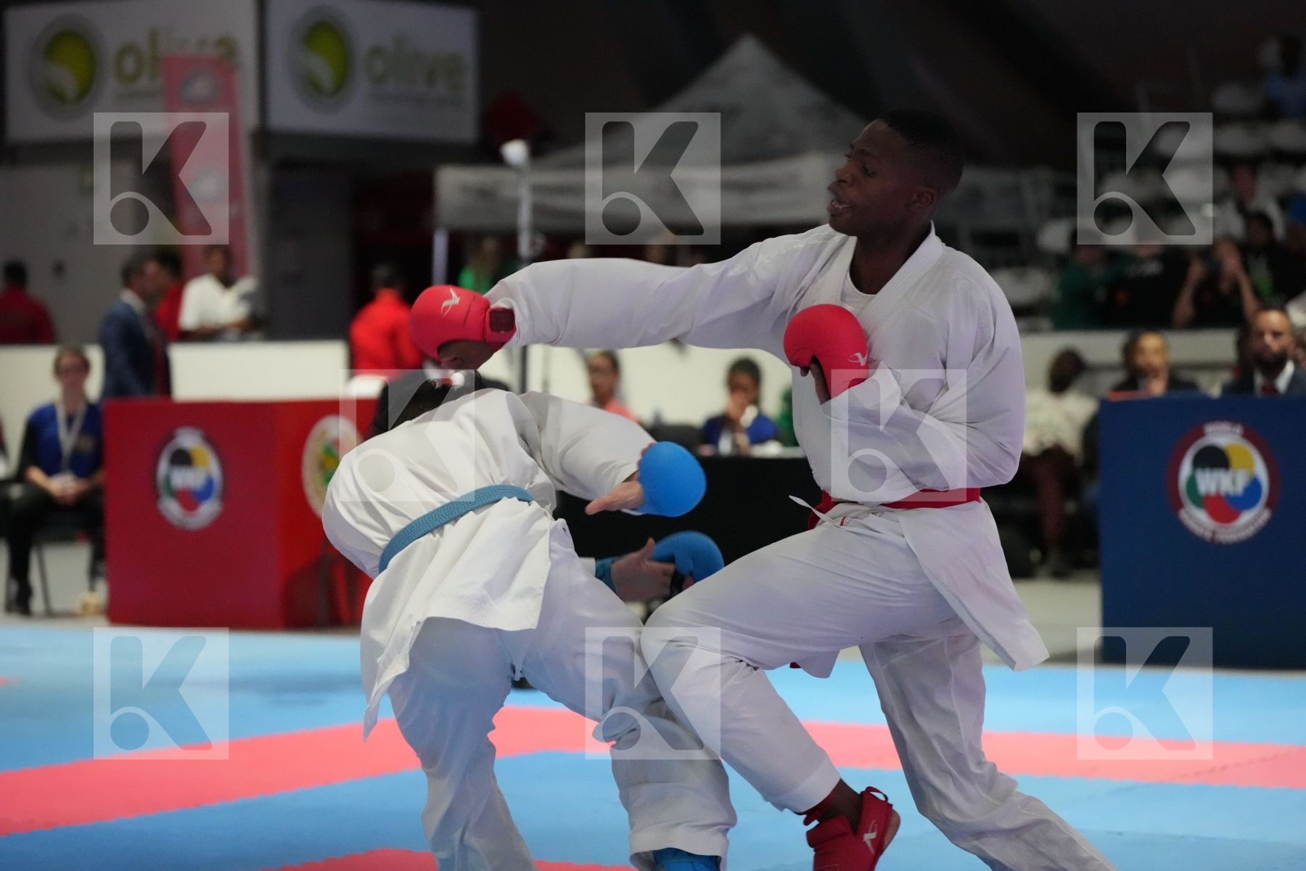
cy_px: 436
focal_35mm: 104
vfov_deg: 13.2
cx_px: 653
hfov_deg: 19.6
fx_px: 3773
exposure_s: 1/800
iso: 12800
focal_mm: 104
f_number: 2.8
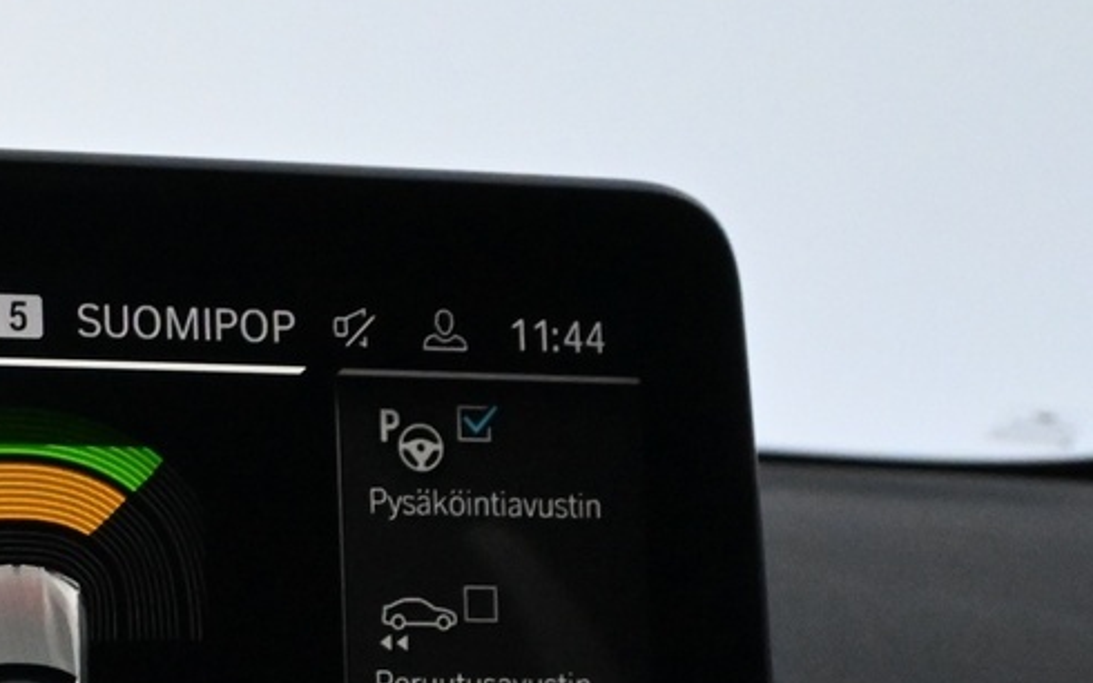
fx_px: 2710
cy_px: 734
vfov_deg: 14.1
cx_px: -524
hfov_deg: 19.9
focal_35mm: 91
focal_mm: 18
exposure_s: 1/80
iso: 5000
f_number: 6.3
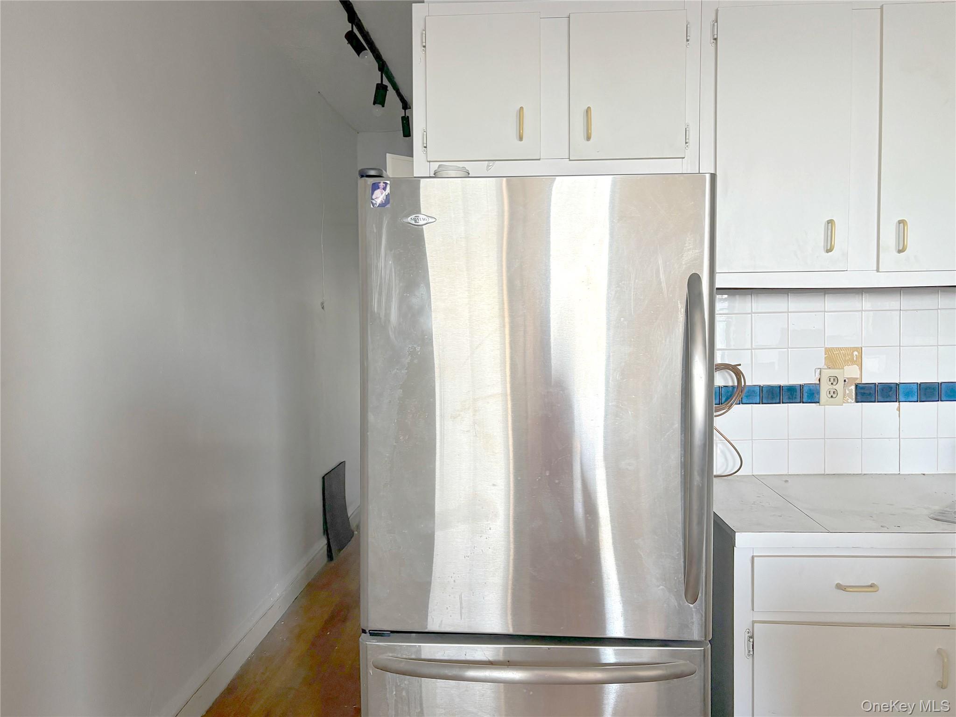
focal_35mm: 26
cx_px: 478
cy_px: 358
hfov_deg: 67.3
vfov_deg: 53.1
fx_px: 718
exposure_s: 1/81
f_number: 1.6
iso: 125
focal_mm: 5.96
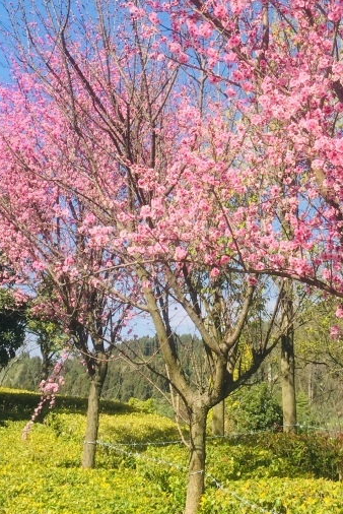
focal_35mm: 61
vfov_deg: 31.8
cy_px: 87
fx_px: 871
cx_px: 278
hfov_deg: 22.0
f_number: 2.2
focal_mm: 4.15
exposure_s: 1/1130
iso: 32
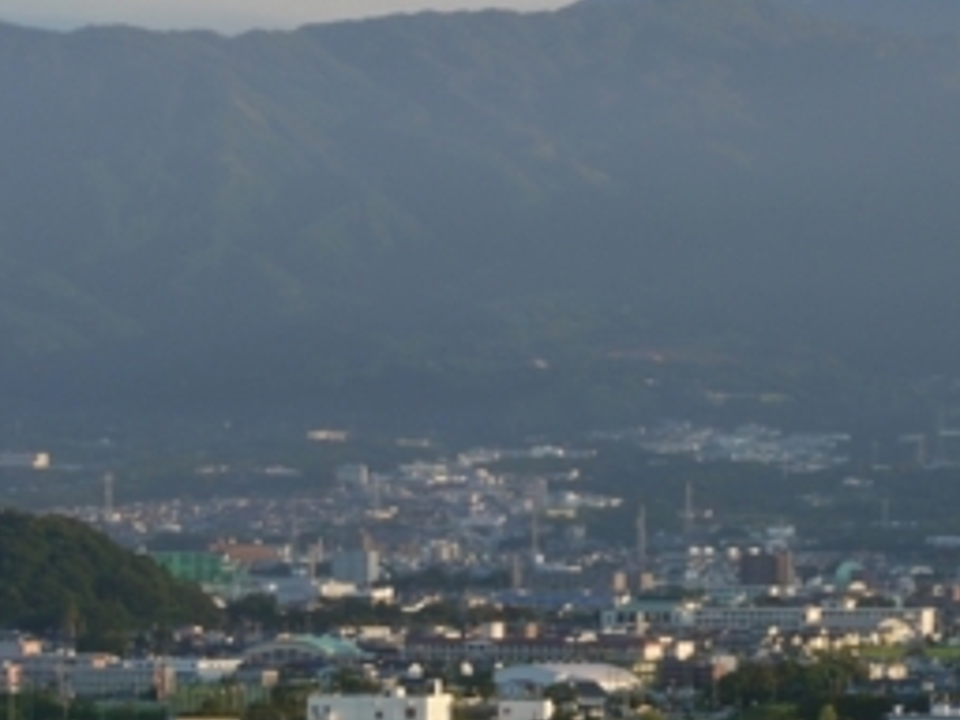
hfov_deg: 7.0
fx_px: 7793
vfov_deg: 5.3
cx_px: 1234
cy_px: 94
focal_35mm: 281
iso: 100
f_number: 20
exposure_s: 1/2.5
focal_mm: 45
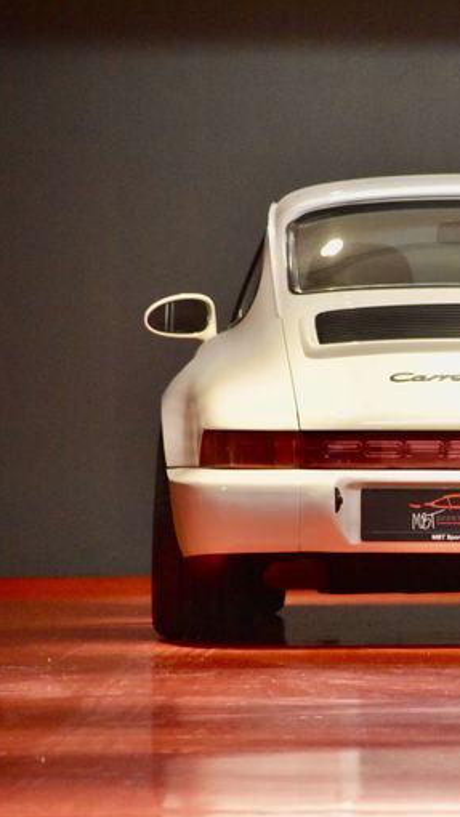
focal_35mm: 391
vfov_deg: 5.5
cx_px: 484
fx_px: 8471
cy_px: 408
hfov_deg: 3.1
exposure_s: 1/125
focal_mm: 165
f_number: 6
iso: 4000
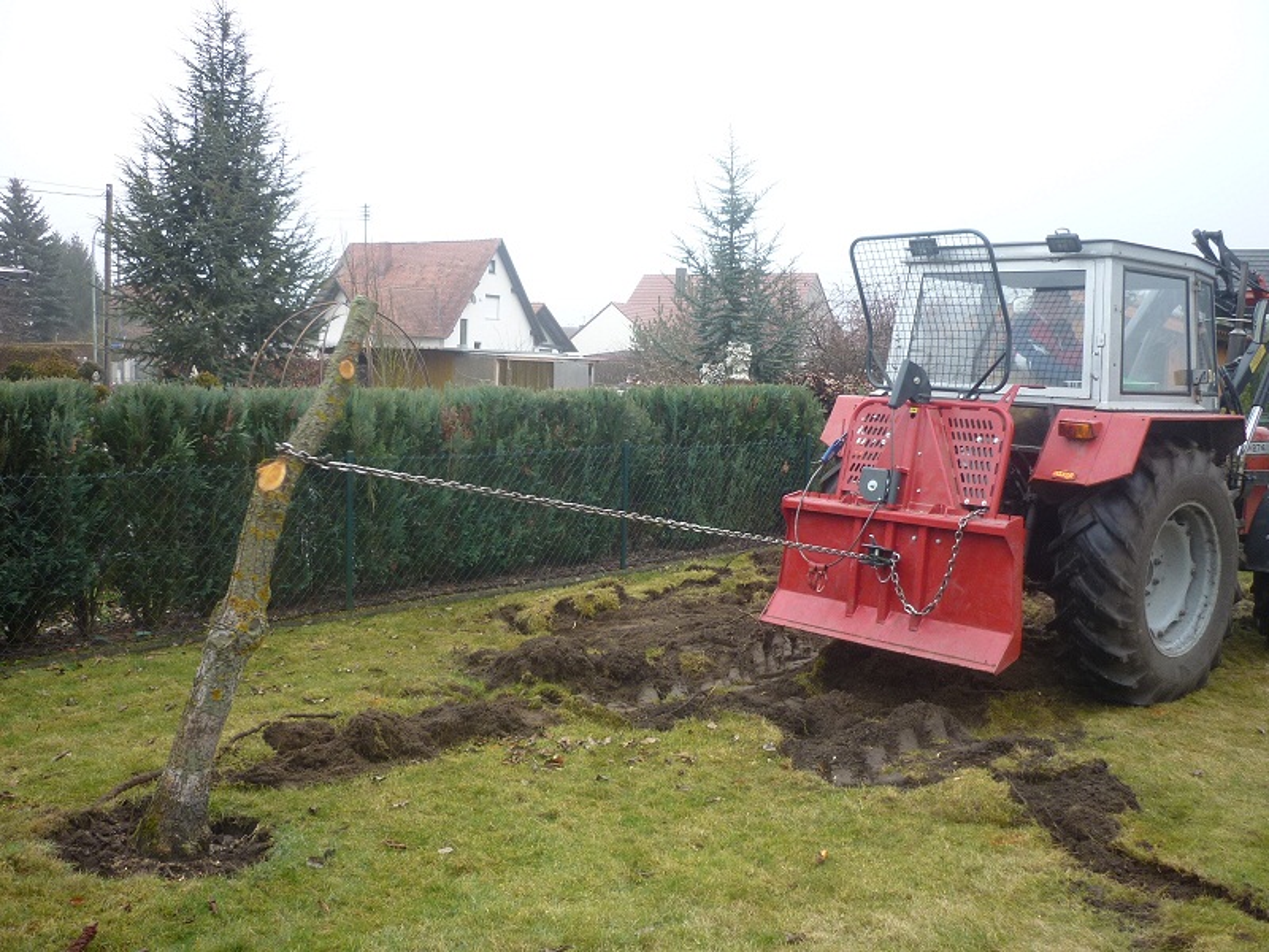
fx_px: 1210
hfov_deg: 55.4
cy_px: 476
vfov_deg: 42.9
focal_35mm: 33
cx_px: 634
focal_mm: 5.5
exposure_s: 1/30
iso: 100
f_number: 2.8
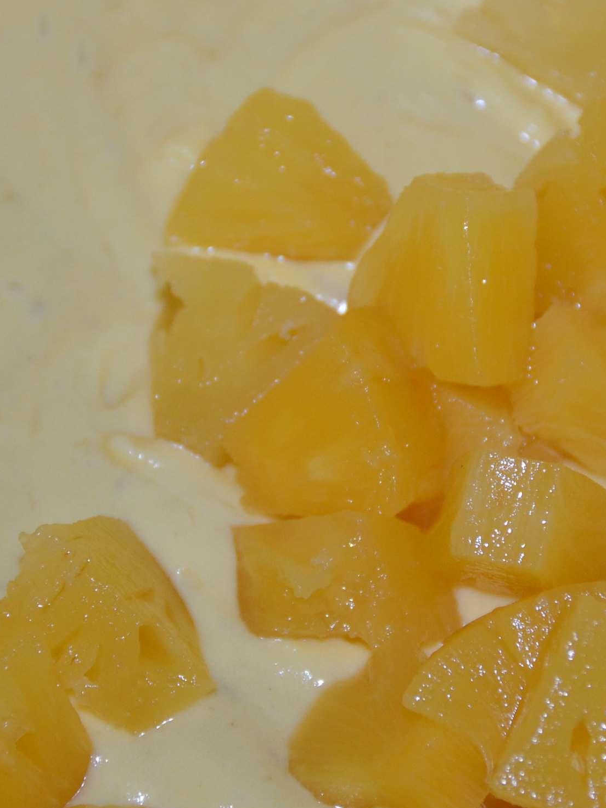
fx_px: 5532
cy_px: 306
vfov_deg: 8.4
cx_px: 338
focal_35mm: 237
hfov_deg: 6.3
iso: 450
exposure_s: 1/60
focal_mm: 70
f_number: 5
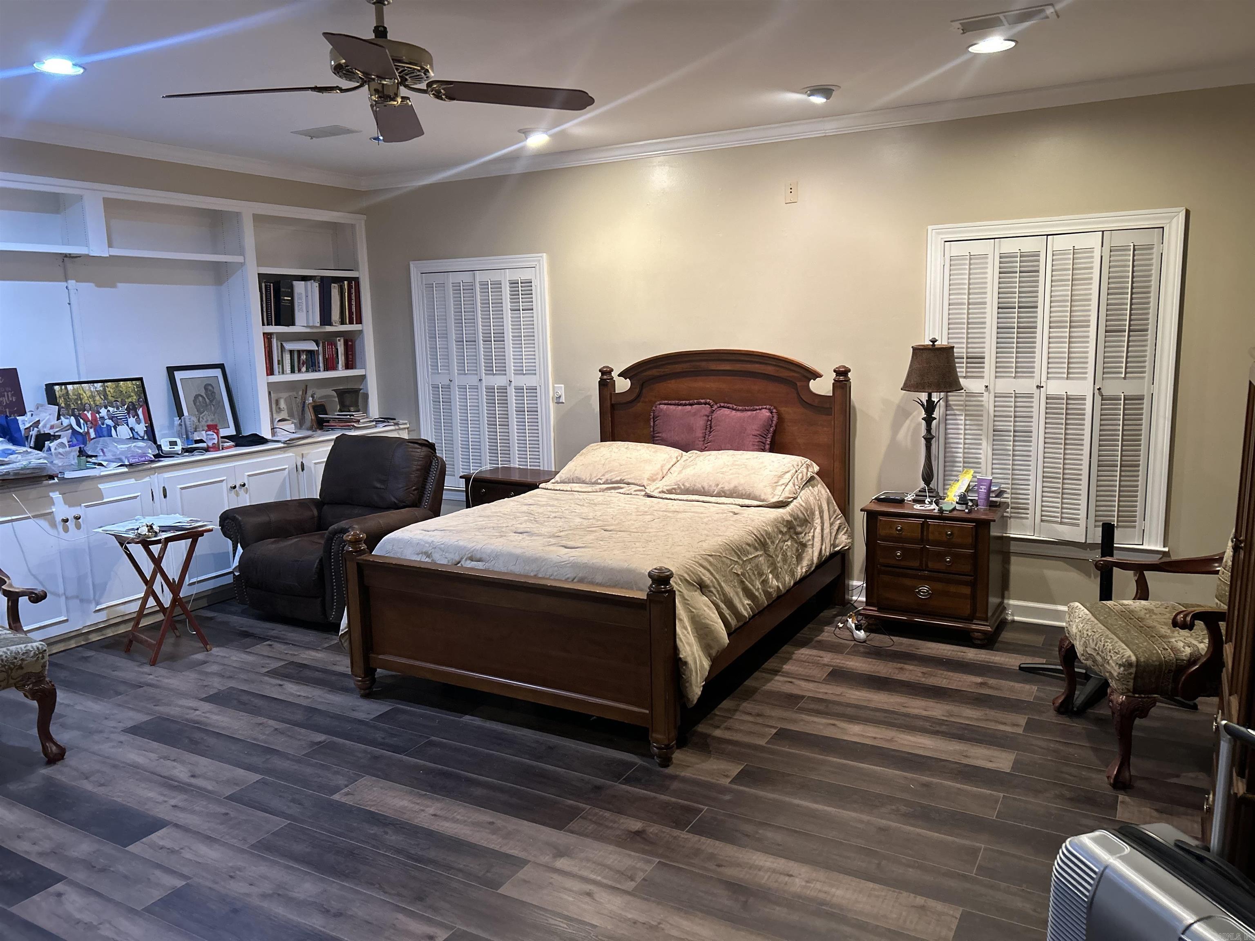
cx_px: 628
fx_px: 943
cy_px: 470
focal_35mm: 26
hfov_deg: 67.3
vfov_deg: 53.1
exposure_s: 1/60
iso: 400
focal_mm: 5.7
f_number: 1.5
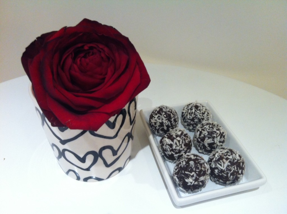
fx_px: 290
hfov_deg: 52.7
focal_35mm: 35
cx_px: 144
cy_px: 107
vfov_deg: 40.6
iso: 200
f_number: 2.8
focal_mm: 3.85
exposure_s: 1/15
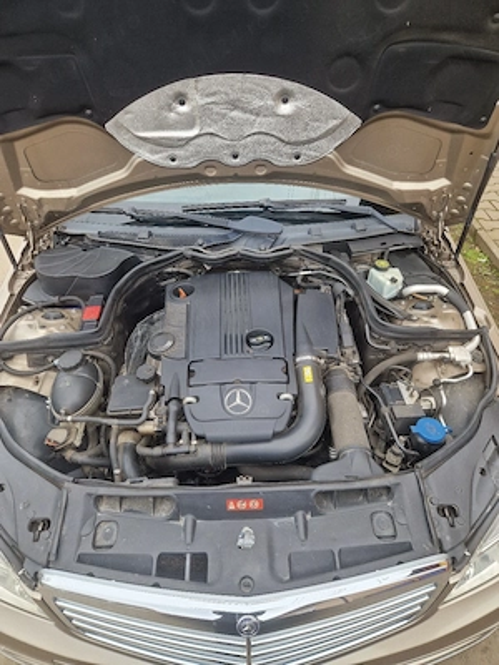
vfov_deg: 73.9
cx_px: 250
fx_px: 442
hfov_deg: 58.9
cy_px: 332
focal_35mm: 23
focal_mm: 5.4
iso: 80
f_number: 1.8
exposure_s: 1/182
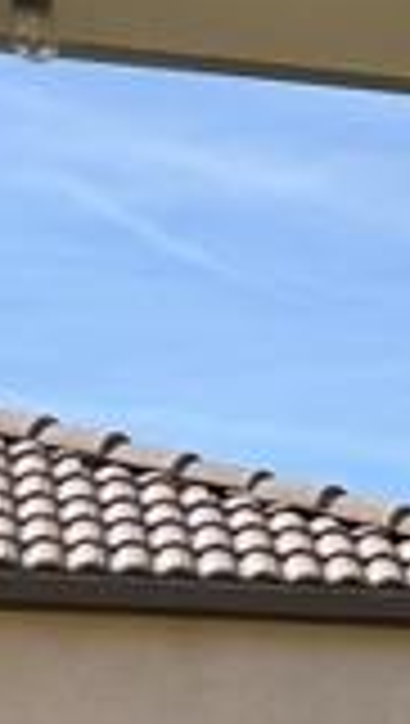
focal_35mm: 180
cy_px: 1529
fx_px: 3466
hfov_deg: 5.0
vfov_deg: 10.7
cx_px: 2293
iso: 50
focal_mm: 5.7
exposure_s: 1/2252
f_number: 1.5
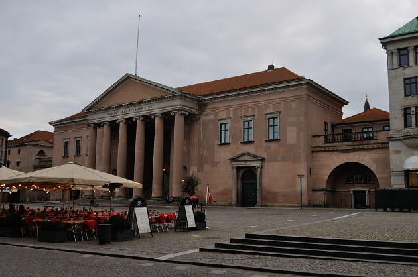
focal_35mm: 36
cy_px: 138
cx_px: 209
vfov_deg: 36.8
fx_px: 417
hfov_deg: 53.2
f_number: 5.6
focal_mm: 24
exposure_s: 1/125
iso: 400
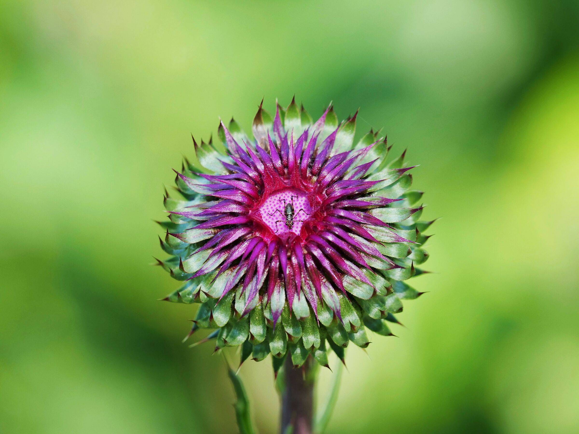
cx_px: 290
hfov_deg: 2.5
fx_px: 13381
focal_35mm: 800
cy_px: 217
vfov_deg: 1.9
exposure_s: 1/320
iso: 800
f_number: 6.3
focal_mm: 400
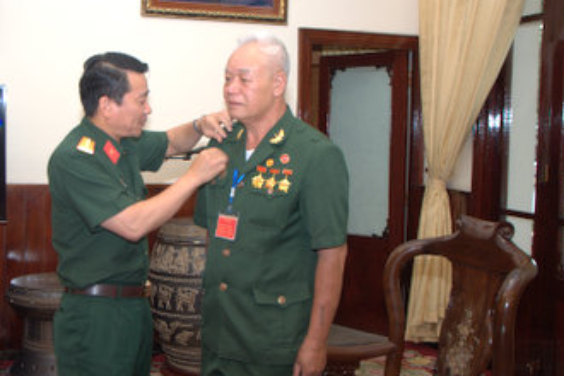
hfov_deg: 39.2
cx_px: 195
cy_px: 168
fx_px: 783
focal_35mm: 50
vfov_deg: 27.0
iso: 250
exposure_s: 1/60
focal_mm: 22
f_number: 4.5
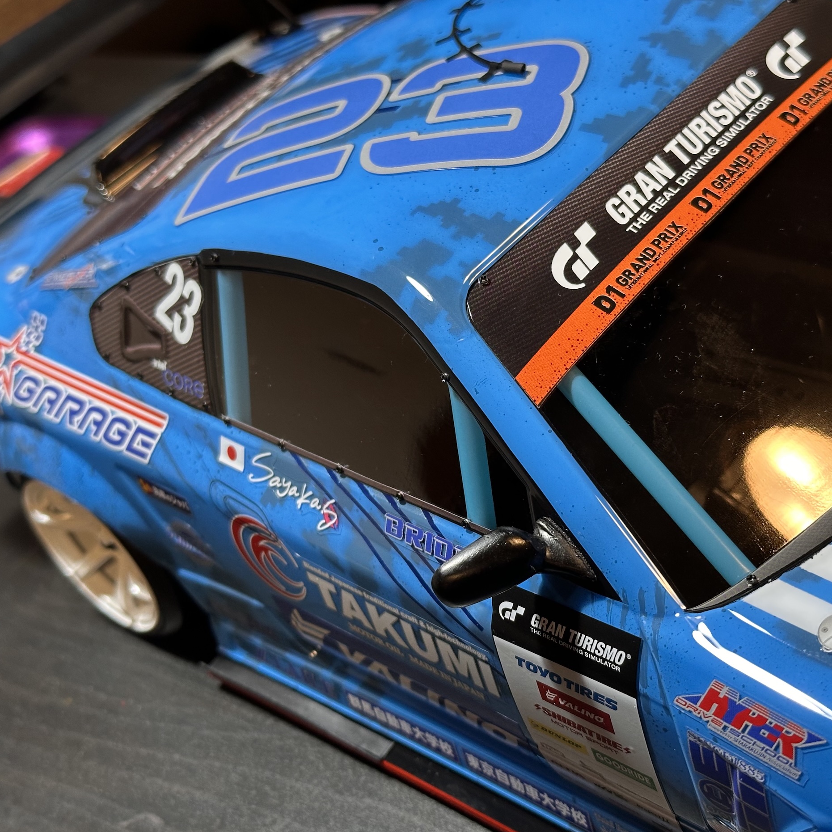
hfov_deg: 30.0
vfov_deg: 30.0
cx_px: 462
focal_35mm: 57
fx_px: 1550
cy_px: 418
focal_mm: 6.86
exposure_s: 1/50
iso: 125
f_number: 1.78
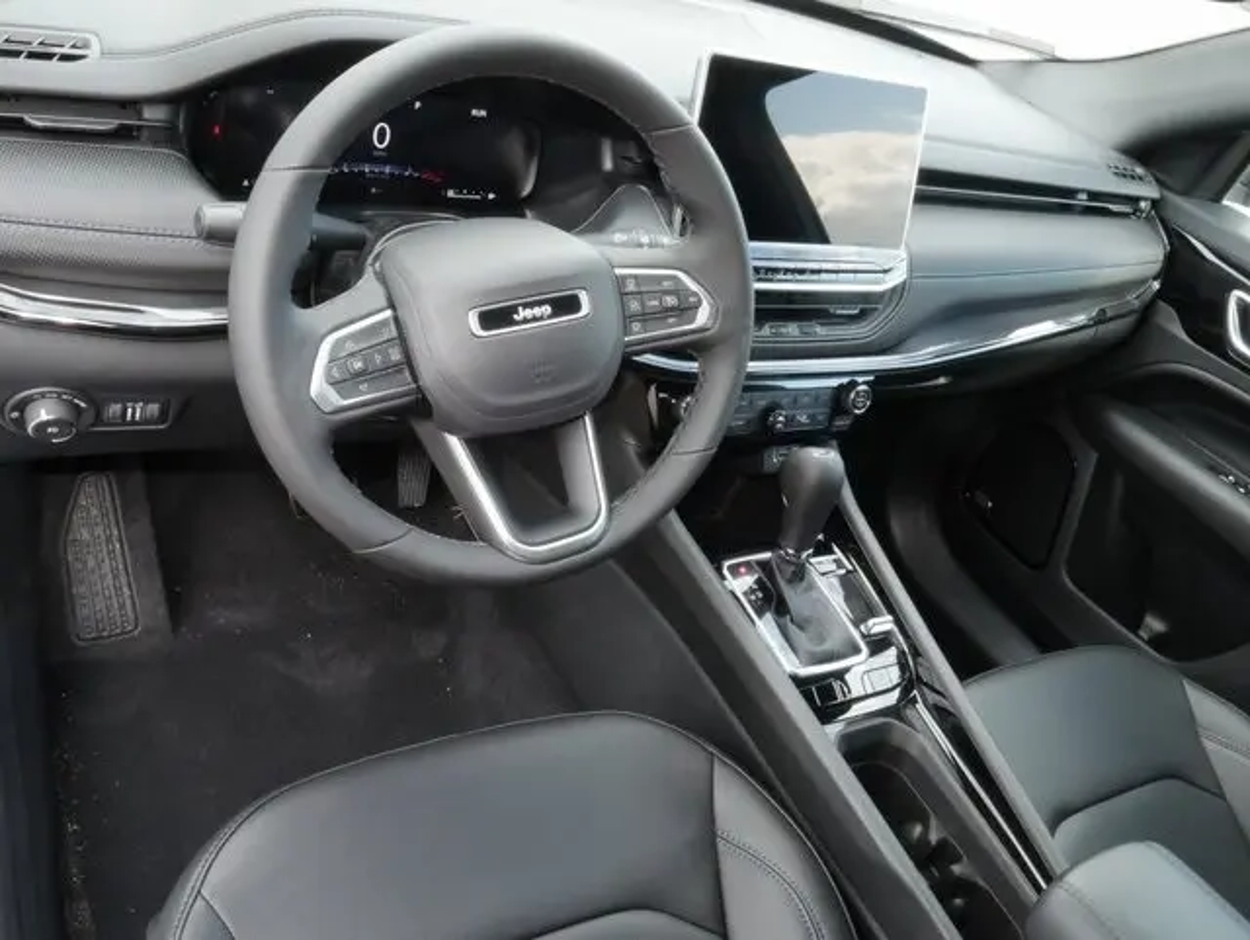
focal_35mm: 28
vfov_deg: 49.8
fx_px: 1012
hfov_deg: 63.4
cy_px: 470
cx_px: 625
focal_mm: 14
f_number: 22
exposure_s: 1/15
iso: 1600
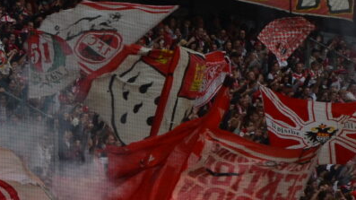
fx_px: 2982
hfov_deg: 6.8
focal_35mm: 316
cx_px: 231
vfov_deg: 3.8
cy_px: 109
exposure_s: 1/250
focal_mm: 50
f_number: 8
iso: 140
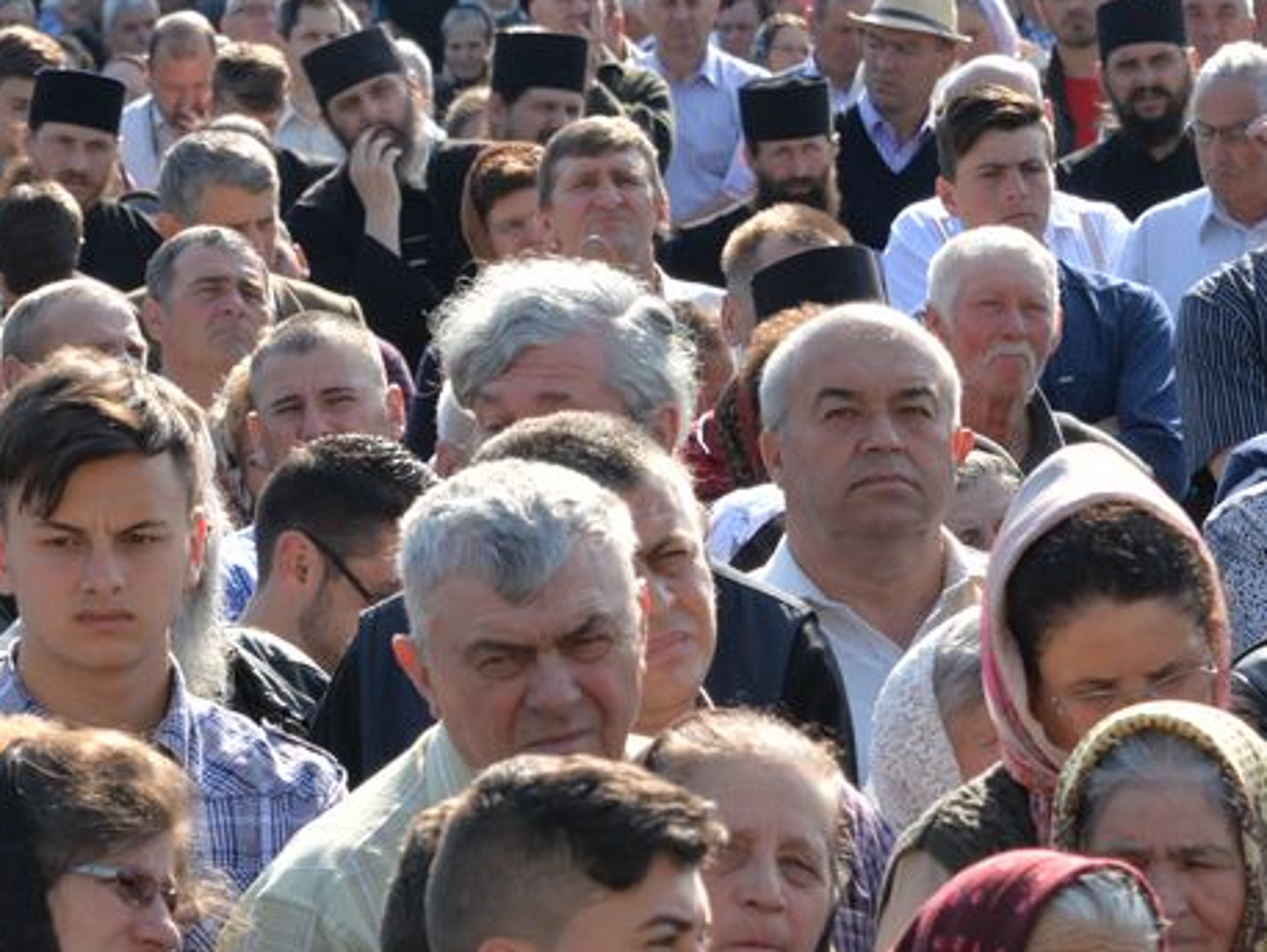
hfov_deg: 6.3
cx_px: 249
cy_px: 522
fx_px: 11536
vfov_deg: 4.7
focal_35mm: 315
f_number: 10
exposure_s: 1/400
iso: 640
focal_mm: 125
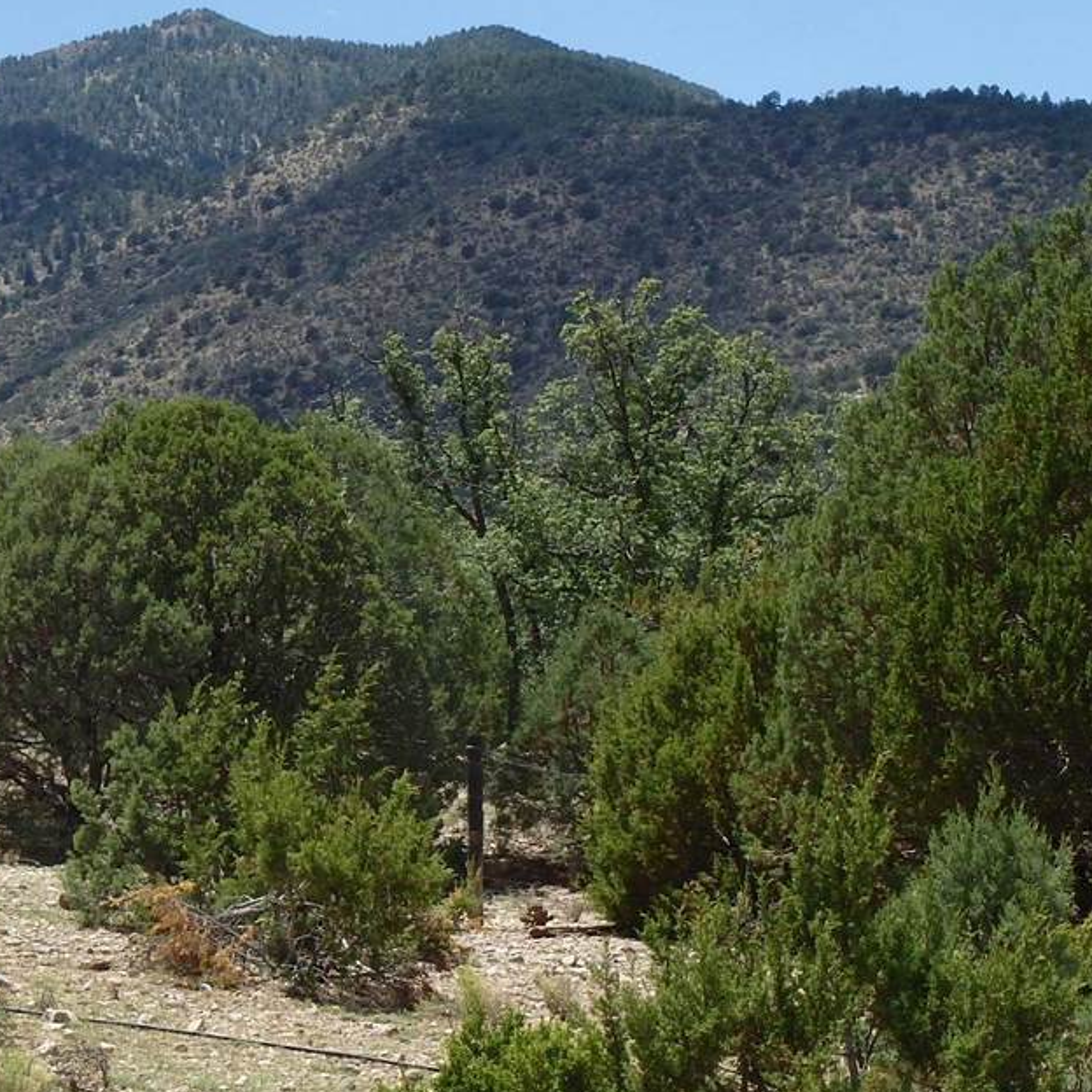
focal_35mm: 116
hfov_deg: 14.9
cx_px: 145
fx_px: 4140
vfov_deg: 15.0
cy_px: 430
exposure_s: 1/400
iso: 125
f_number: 5.4
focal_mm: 11.4
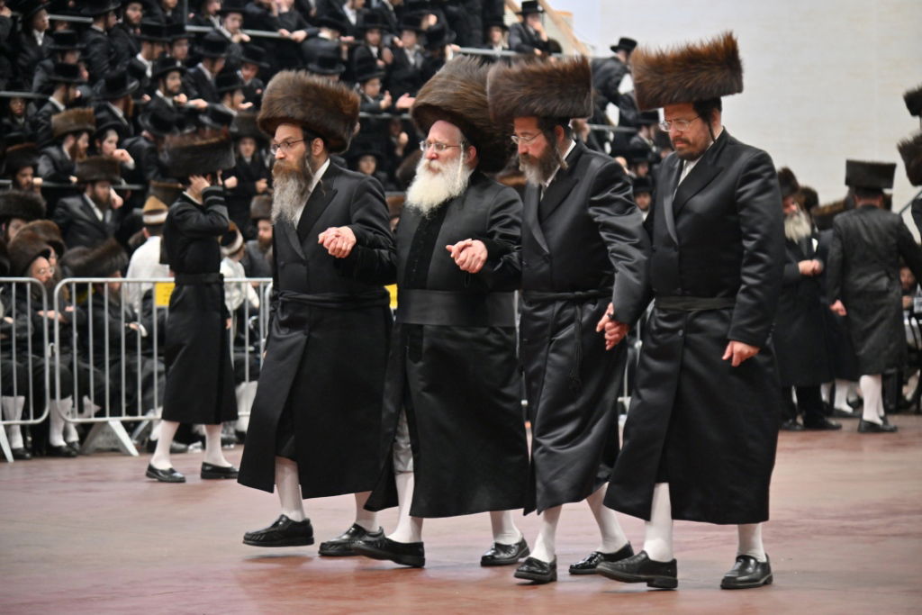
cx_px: 461
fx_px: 2817
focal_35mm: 110
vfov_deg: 12.5
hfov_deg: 18.6
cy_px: 308
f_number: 4
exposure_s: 1/160
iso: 1000
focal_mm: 110
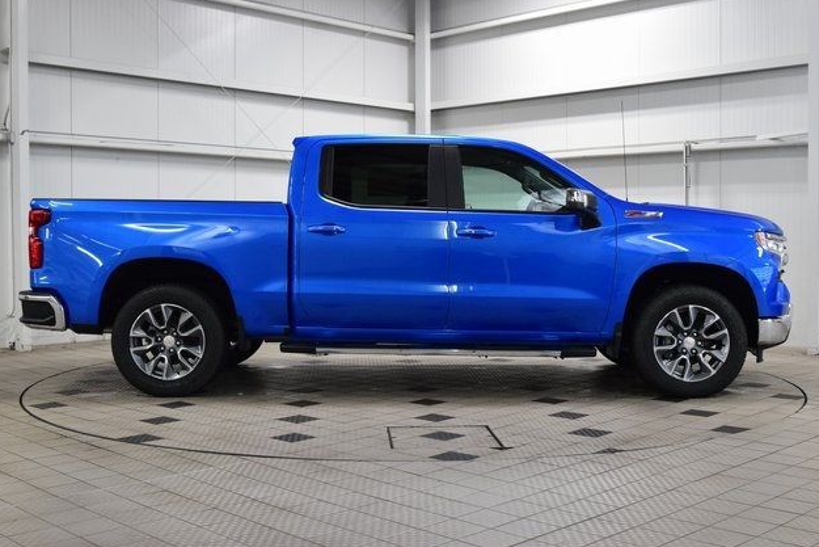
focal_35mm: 43
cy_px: 274
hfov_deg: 45.4
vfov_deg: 31.2
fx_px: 978
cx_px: 414
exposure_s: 1/60
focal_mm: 28
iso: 1600
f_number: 7.1
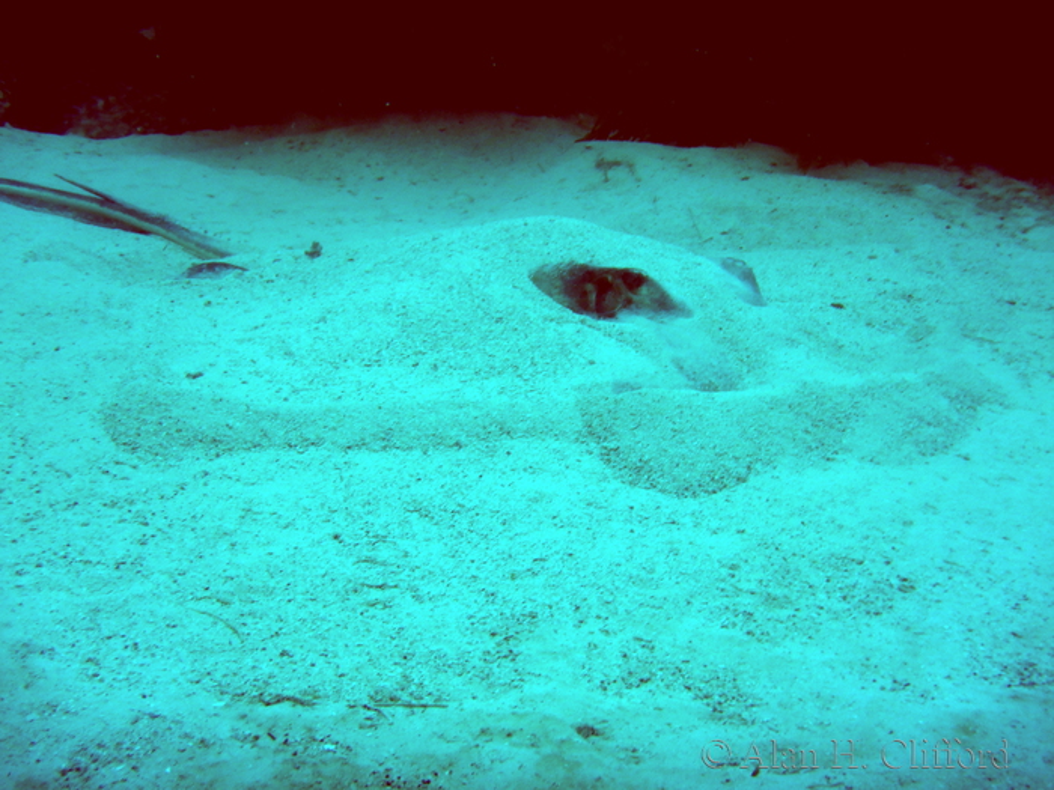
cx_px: 527
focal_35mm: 56
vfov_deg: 26.1
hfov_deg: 34.3
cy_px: 395
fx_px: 1705
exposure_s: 1/100
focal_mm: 10.1
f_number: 4.4
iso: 125
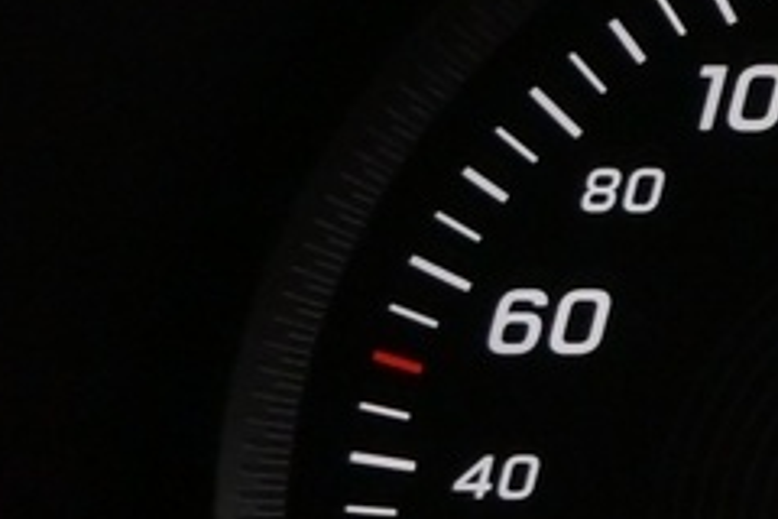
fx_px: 5360
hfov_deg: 7.3
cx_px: 2422
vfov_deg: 5.5
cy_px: 464
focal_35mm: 248
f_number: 5.6
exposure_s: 1/125
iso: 2500
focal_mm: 24.5
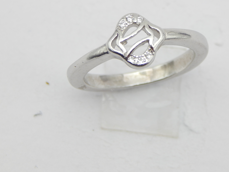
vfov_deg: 6.3
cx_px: 145
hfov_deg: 8.4
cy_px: 51
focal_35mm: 236
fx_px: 1561
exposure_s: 1/80
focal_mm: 28.7
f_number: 5.1
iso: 125
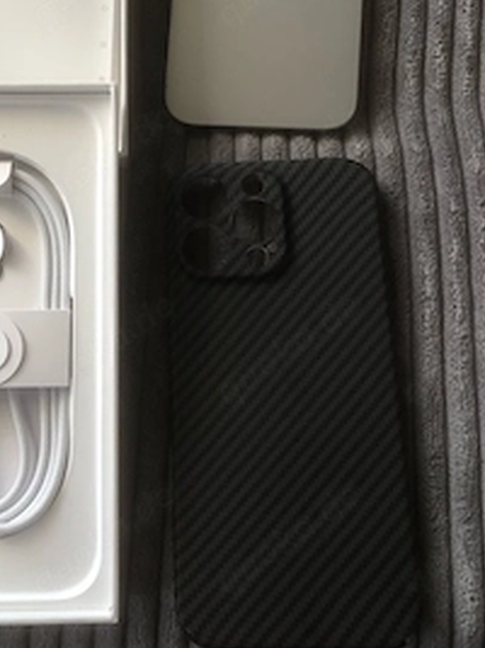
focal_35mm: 42
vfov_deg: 43.8
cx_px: 155
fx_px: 785
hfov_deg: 34.0
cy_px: 187
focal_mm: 3.99
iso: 32
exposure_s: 1/30
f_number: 1.8
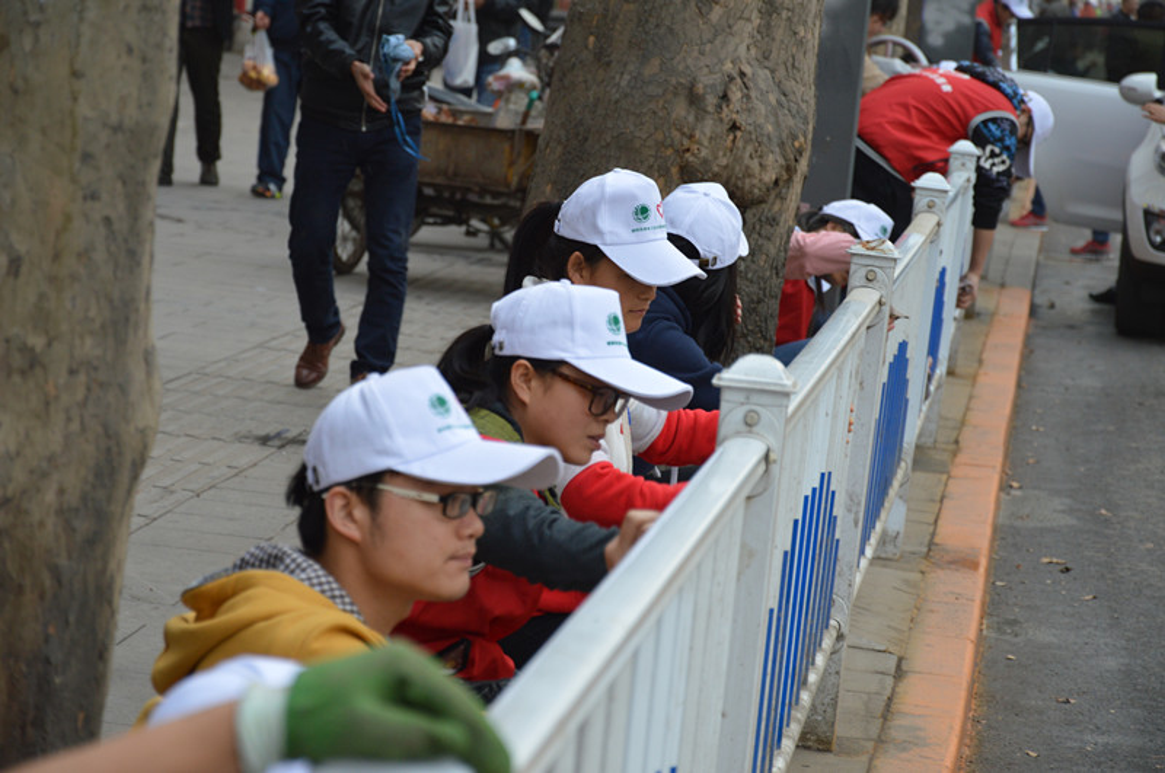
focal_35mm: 147
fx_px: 4750
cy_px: 386
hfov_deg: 14.0
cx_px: 582
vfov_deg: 9.3
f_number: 5.6
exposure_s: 1/80
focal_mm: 98
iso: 400
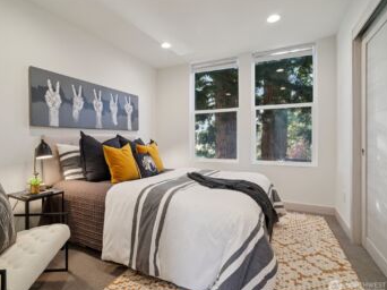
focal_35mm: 18
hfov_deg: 87.3
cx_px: 167
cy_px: 146
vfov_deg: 71.5
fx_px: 201
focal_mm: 16
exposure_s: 1/30
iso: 1600
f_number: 8
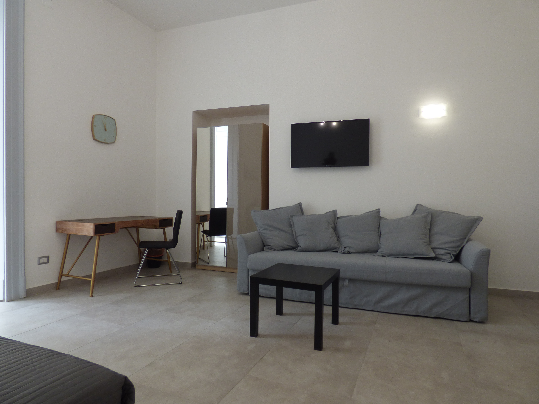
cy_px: 202
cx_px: 270
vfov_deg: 66.0
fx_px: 311
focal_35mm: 20
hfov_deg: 81.7
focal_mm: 3.58
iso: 100
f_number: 2.8
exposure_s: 1/80
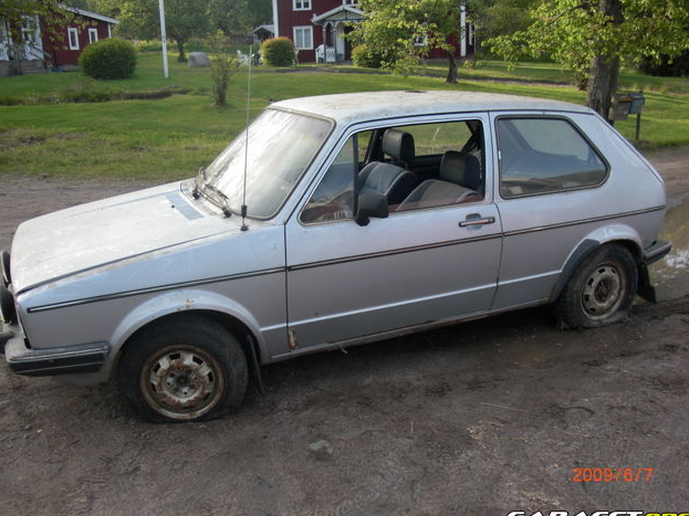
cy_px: 263
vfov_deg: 38.7
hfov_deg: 50.1
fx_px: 736
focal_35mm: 37
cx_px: 342
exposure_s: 1/200
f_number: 2.8
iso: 50
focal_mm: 6.3
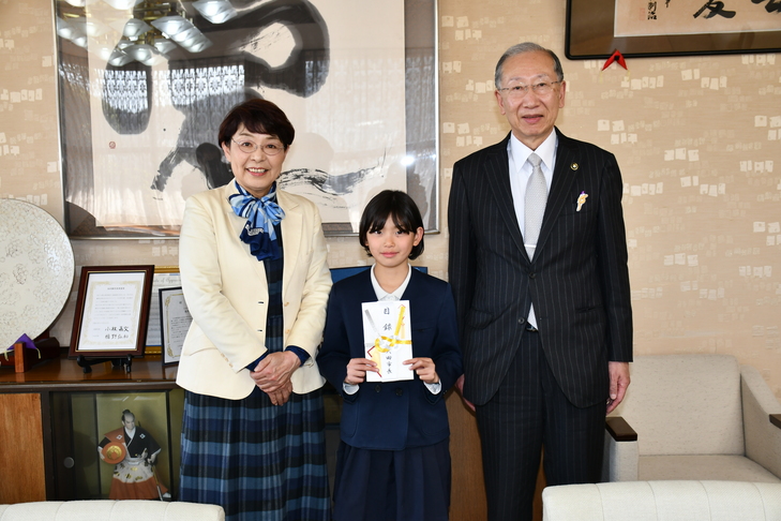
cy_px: 260
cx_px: 390
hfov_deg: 48.5
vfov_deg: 33.4
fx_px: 868
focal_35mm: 40
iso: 320
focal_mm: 27
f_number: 4
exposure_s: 1/60
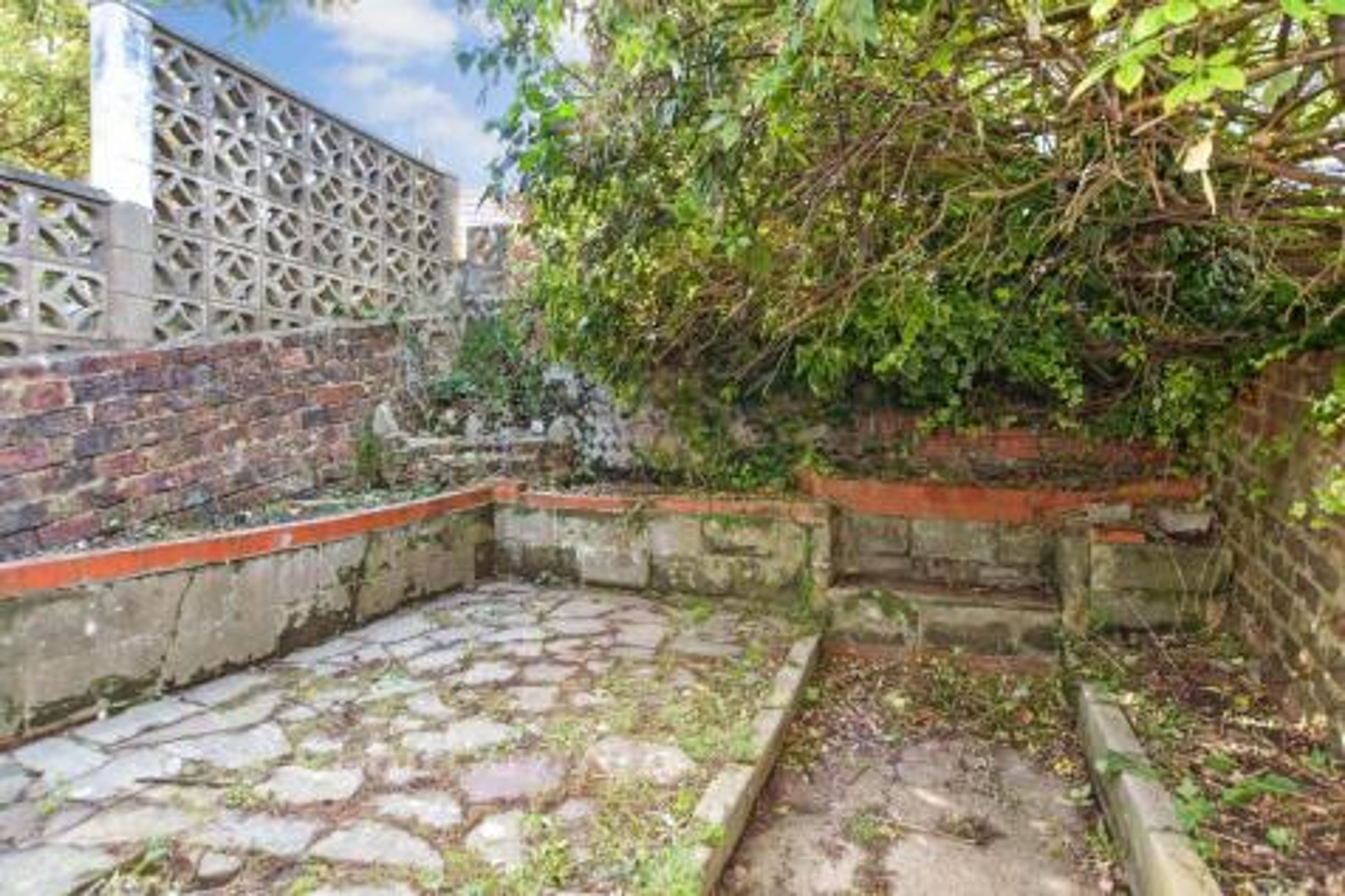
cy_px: 448
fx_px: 710
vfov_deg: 64.5
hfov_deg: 86.9
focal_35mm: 19
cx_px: 672
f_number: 5.6
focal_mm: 13
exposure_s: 1/30
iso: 400
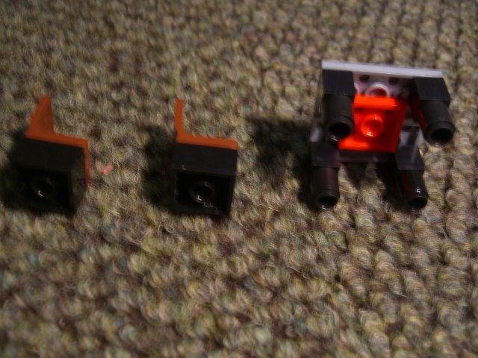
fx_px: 525
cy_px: 179
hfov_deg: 49.0
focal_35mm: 38
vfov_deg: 37.7
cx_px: 239
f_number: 2.8
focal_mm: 7.9
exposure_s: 1/8
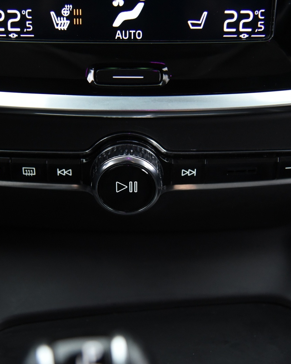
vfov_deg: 27.9
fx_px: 732
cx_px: 125
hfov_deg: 22.5
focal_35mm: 68
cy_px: 183
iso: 4000
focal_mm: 48
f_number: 4
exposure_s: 1/20
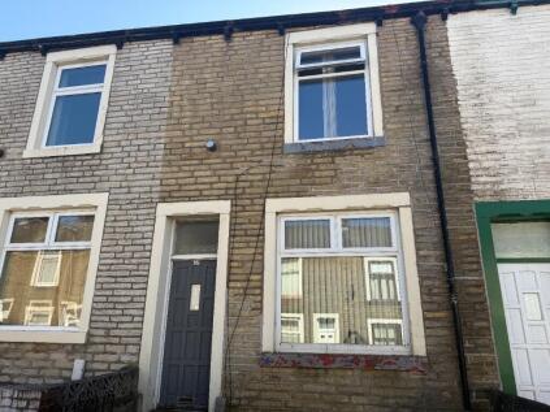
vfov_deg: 56.8
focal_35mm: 24
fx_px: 381
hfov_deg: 71.6
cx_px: 275
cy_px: 206
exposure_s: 1/1653
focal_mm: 6.76
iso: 80
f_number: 1.78
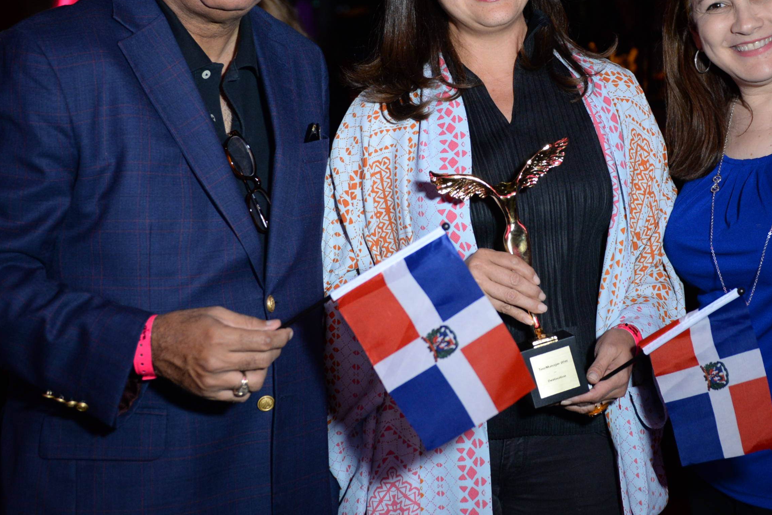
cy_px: 153
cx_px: 515
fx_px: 1522
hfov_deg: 28.3
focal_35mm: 71
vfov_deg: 19.1
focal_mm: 36
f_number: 2.8
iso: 1000
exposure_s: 1/100
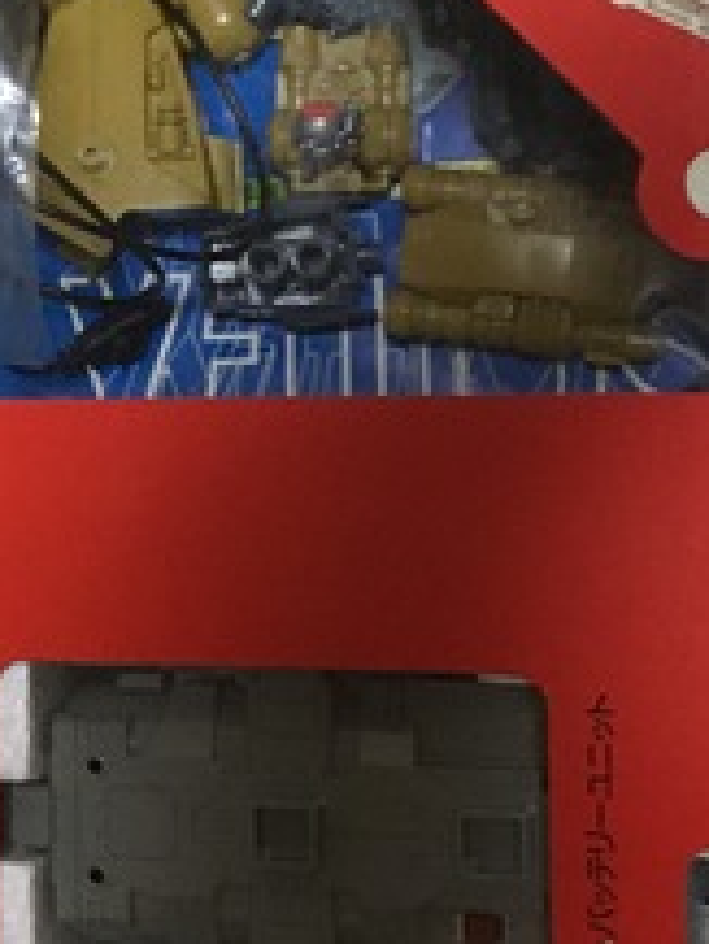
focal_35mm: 100
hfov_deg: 13.9
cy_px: 387
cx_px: -350
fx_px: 2728
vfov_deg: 19.6
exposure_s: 1/20
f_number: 2.2
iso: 200
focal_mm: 4.15
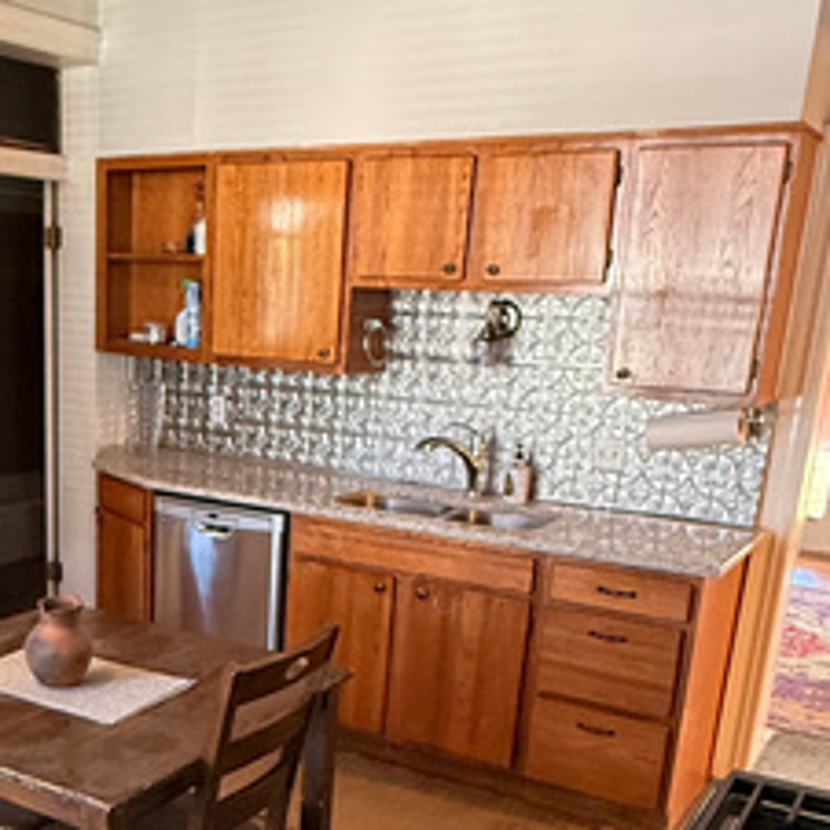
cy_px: 617
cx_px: 195
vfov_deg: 39.0
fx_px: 1139
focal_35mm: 42
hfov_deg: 38.8
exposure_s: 1/60
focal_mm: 2.22
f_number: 2.2
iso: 500
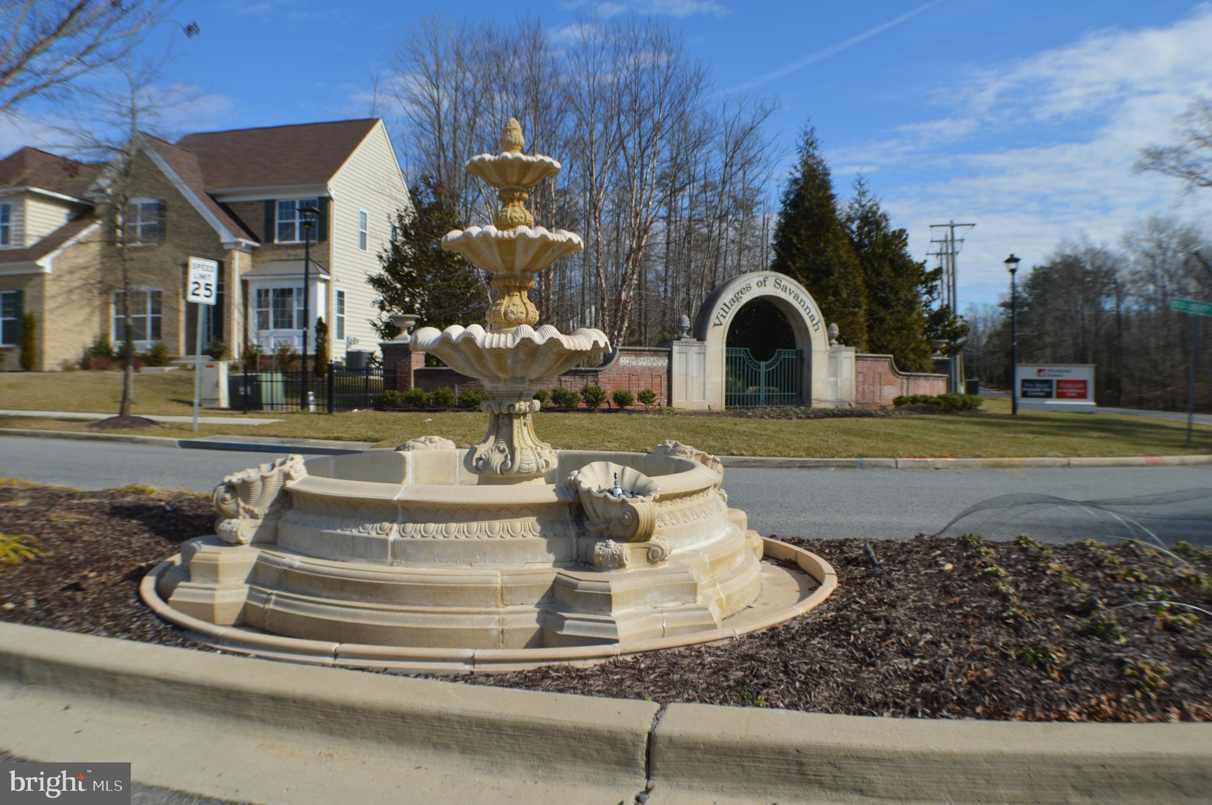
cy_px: 402
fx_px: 1211
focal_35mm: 36
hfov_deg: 53.2
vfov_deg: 36.8
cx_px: 606
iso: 100
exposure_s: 1/250
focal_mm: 24
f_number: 8
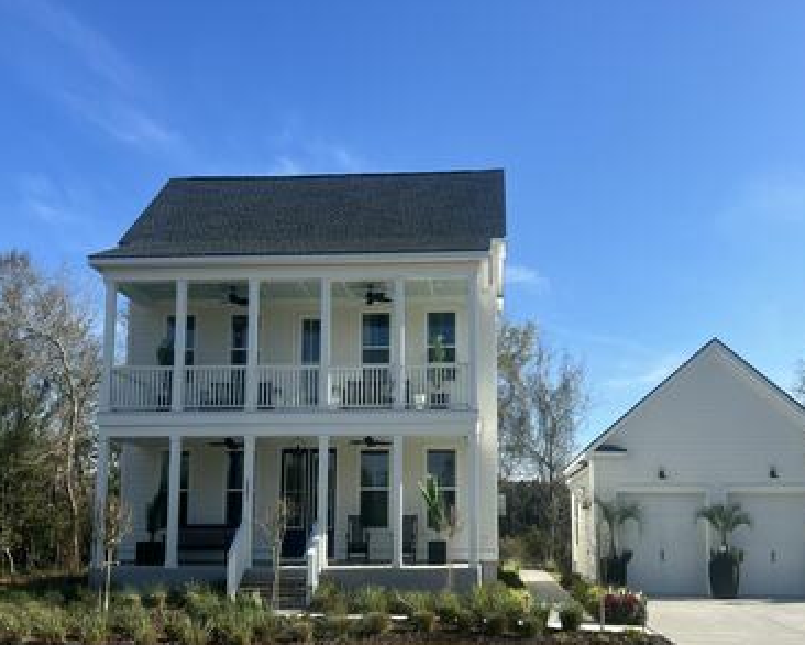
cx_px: 438
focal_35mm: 28
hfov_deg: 62.1
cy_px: 329
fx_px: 667
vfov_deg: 51.5
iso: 50
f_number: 1.5
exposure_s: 1/3704
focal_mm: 5.7
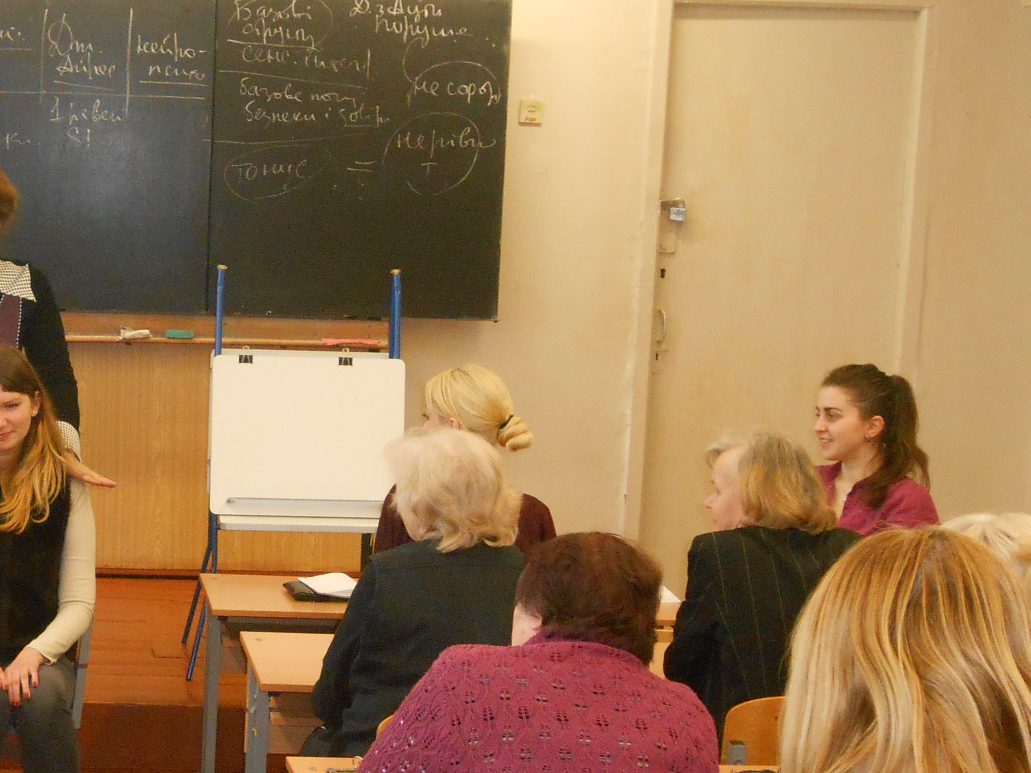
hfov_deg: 23.0
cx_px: 130
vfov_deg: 17.7
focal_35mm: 83
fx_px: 2472
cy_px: 550
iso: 500
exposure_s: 1/30
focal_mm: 7.8
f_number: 4.5
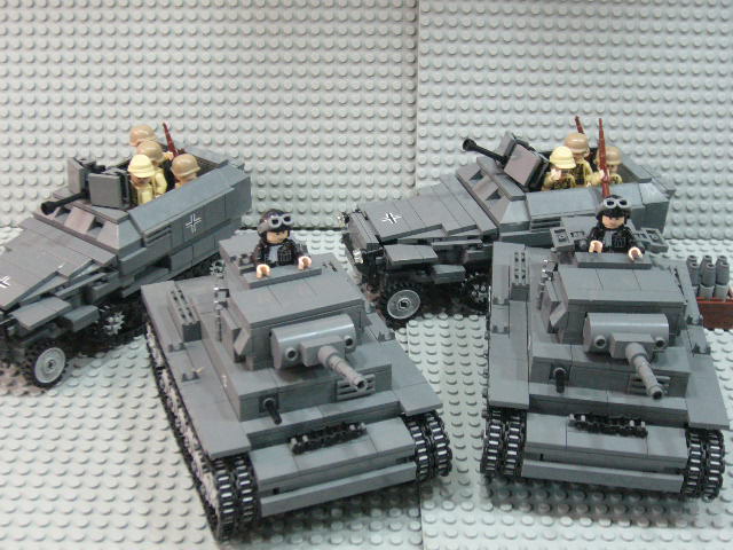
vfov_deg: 26.6
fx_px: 1165
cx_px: 366
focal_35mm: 55
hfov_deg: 34.9
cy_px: 275
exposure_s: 1/8
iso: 200
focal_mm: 9.1
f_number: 3.5
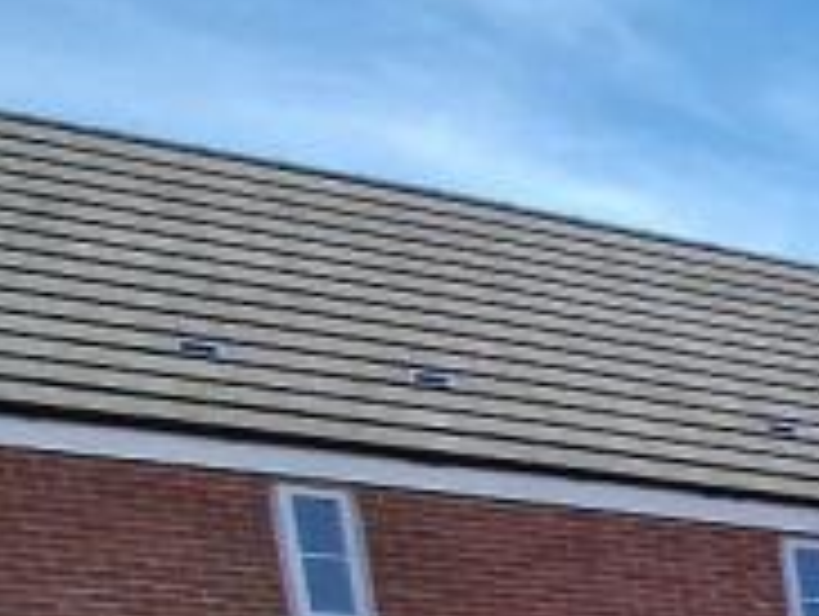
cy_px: 1250
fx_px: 1729
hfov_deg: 13.0
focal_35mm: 73
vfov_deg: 15.7
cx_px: 2223
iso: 50
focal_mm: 2.2
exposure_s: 1/3333
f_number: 2.2
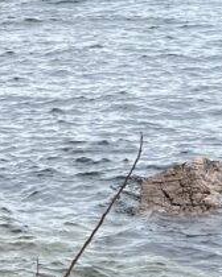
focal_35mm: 124
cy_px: 117
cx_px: -276
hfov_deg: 10.9
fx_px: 1018
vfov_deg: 15.5
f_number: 1.6
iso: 50
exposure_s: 1/1106
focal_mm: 5.1
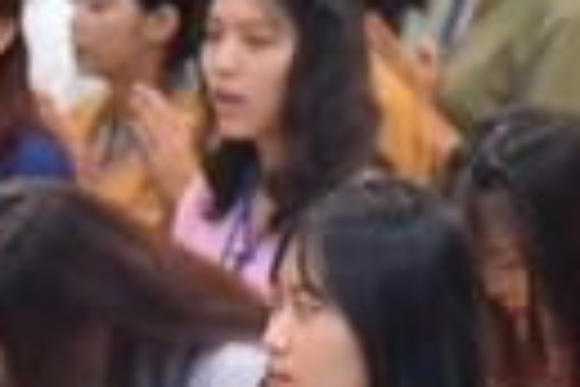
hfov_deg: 3.6
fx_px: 9118
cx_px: -405
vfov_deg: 2.4
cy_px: 560
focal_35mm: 566
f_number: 4
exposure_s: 1/125
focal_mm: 112
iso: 1250
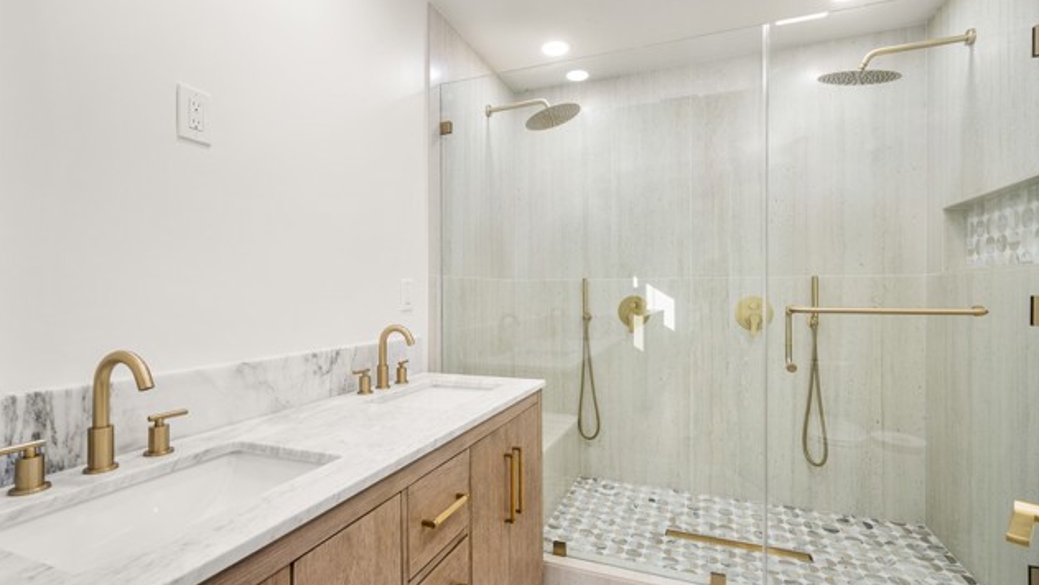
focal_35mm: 17
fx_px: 468
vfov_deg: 63.9
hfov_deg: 95.9
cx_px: 515
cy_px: 300
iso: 100
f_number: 6.3
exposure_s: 1/20
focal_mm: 16
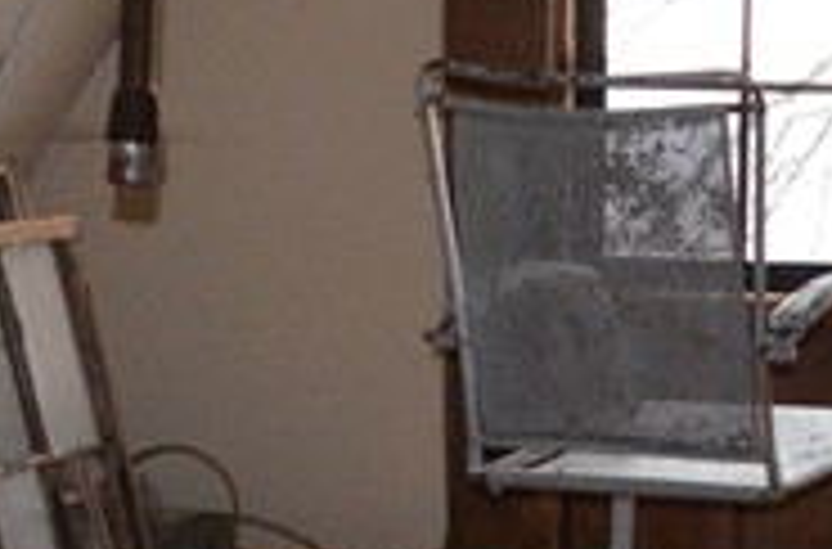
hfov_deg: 12.8
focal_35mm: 159
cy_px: 583
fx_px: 3662
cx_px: 776
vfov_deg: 8.5
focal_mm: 18
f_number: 3.5
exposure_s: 1/60
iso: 2000
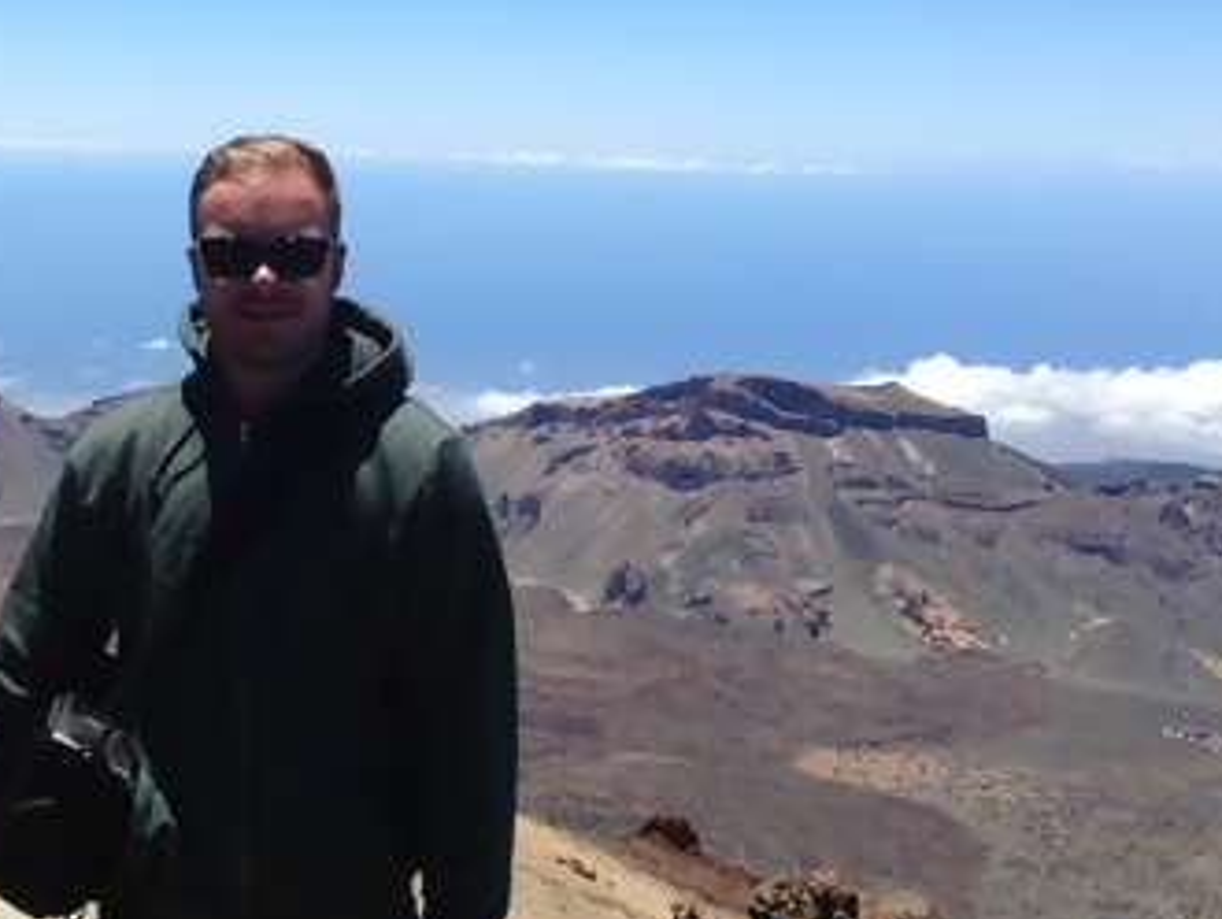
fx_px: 2261
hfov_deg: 29.5
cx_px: 241
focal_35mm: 64
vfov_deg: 22.8
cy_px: 263
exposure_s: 1/1938
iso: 50
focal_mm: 4.12
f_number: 2.4
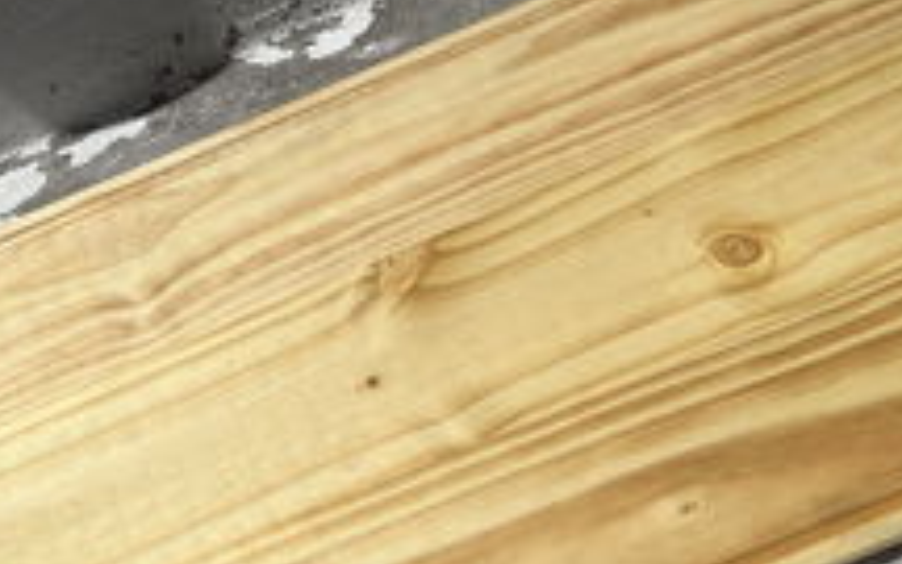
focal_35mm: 51
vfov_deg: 25.2
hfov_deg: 39.5
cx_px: 384
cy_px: 393
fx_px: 1254
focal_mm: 5.1
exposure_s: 1/17241
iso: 50
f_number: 1.6
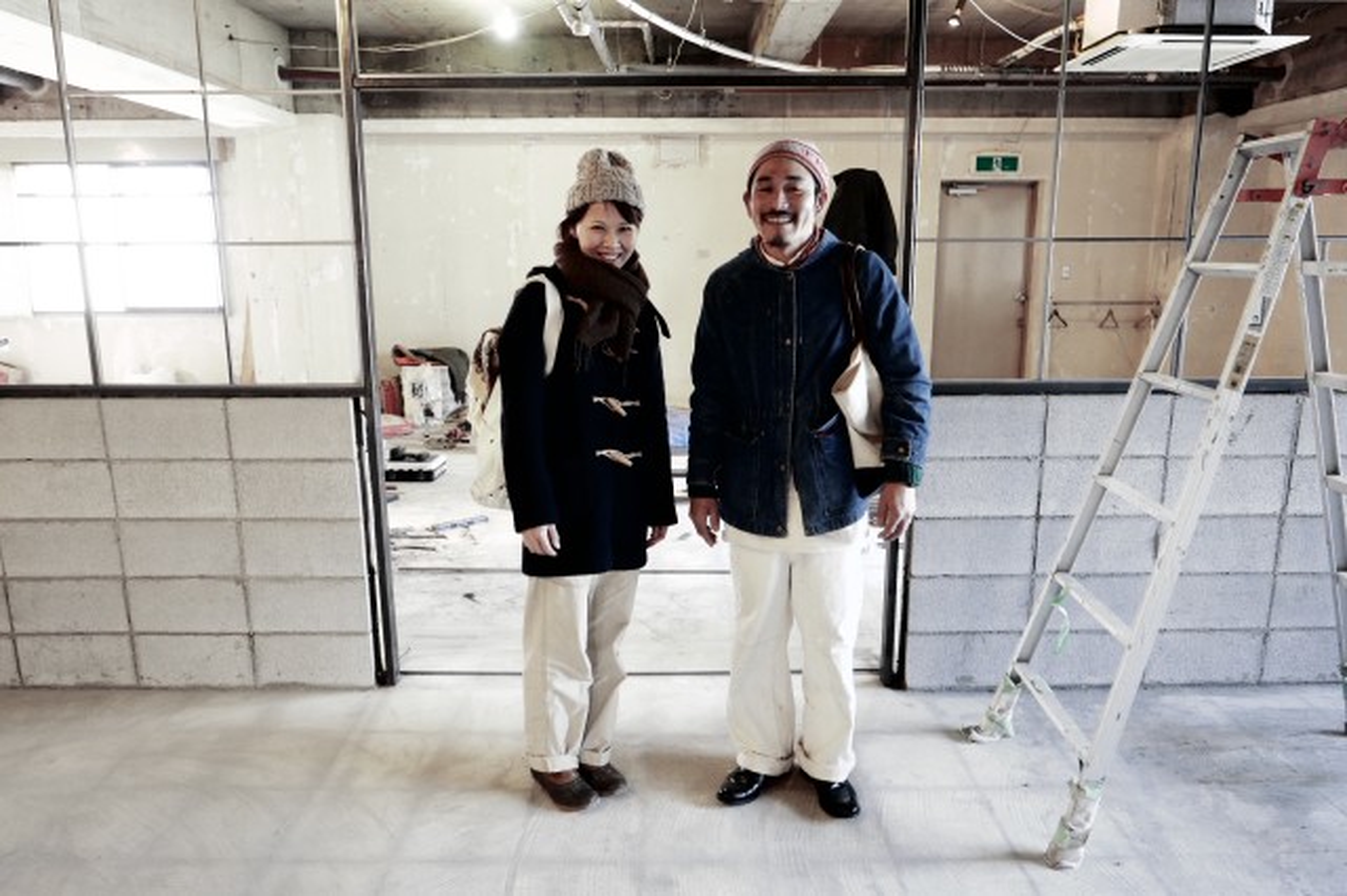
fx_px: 897
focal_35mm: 24
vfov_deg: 53.1
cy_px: 448
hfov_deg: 73.8
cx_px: 674
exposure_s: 1/60
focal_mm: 10.9
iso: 500
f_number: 1.7
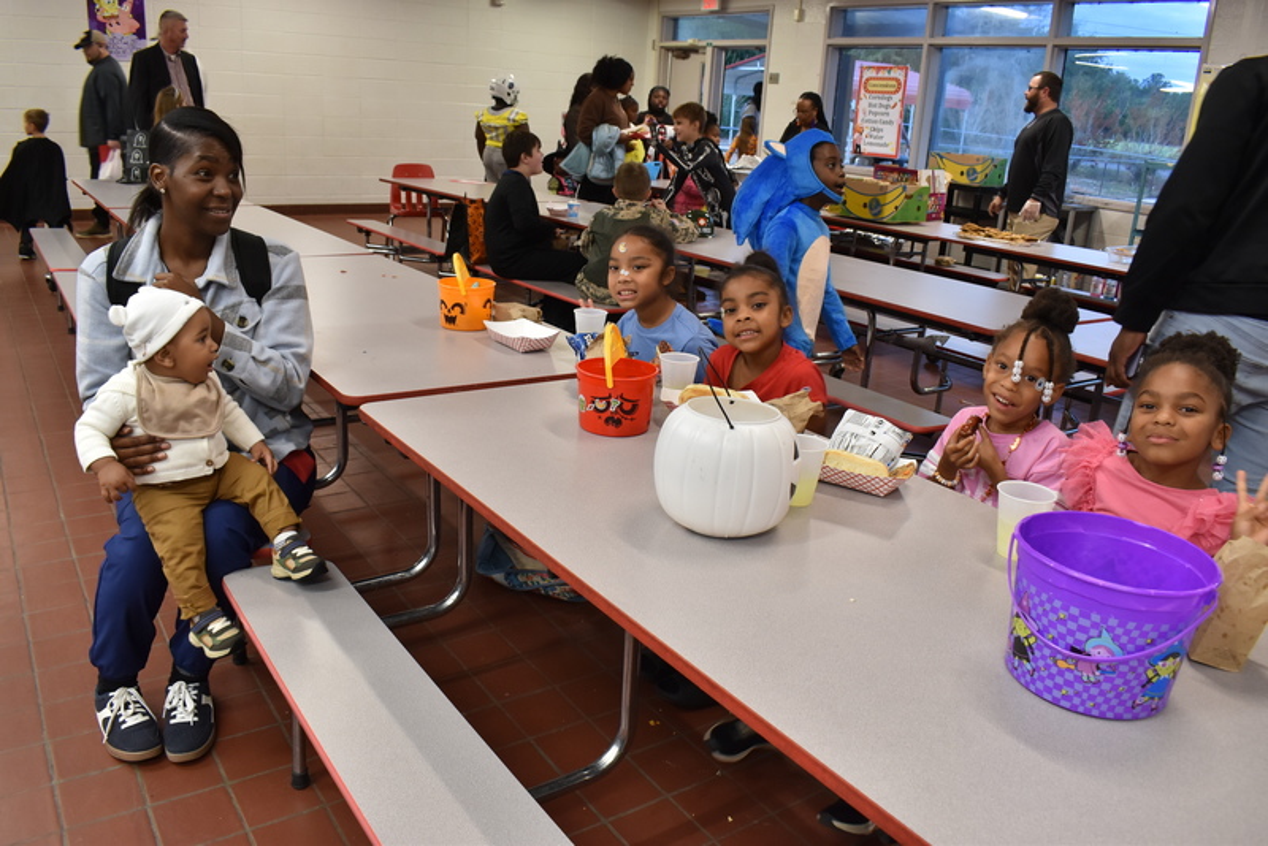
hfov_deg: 67.4
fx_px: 951
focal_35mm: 27
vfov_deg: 48.0
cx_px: 634
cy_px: 423
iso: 500
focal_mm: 18
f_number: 7.1
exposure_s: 1/30
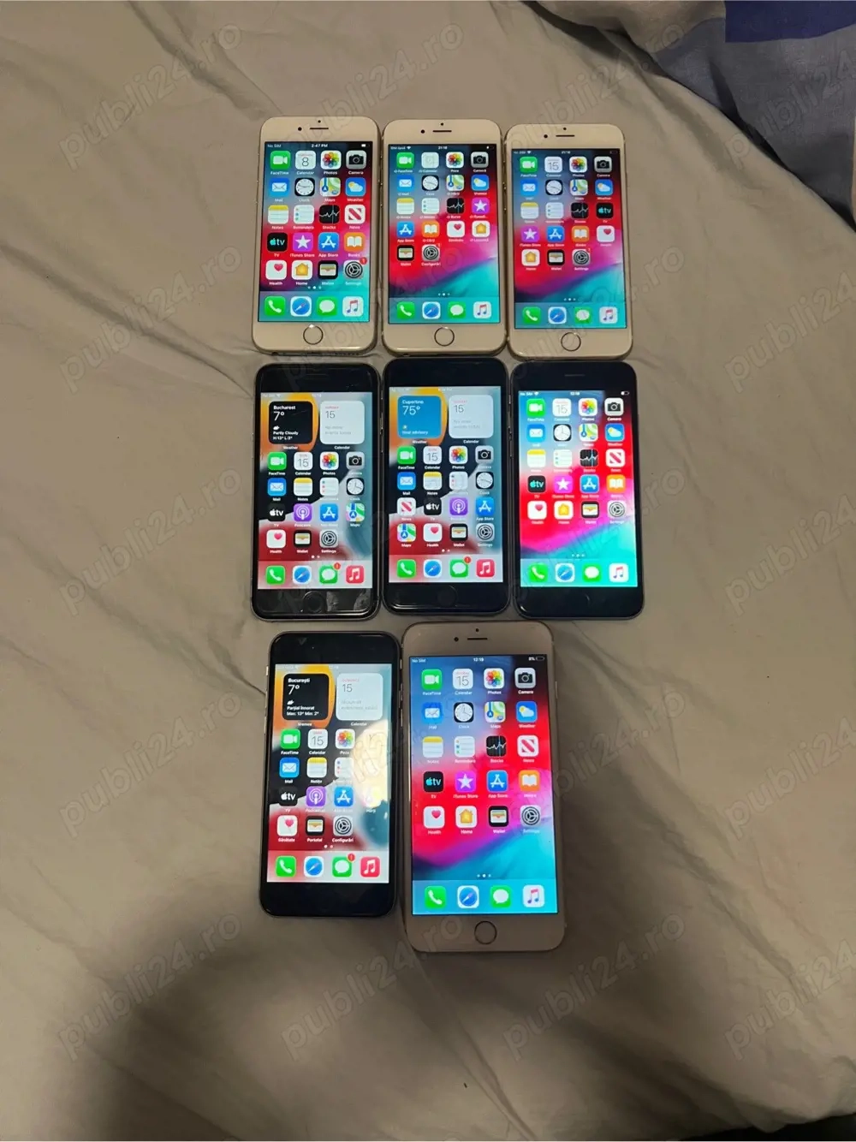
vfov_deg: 67.3
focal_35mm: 26
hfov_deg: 53.0
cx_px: 428
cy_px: 571
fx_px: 858
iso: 100
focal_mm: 5.7
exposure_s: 1/50
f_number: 1.5
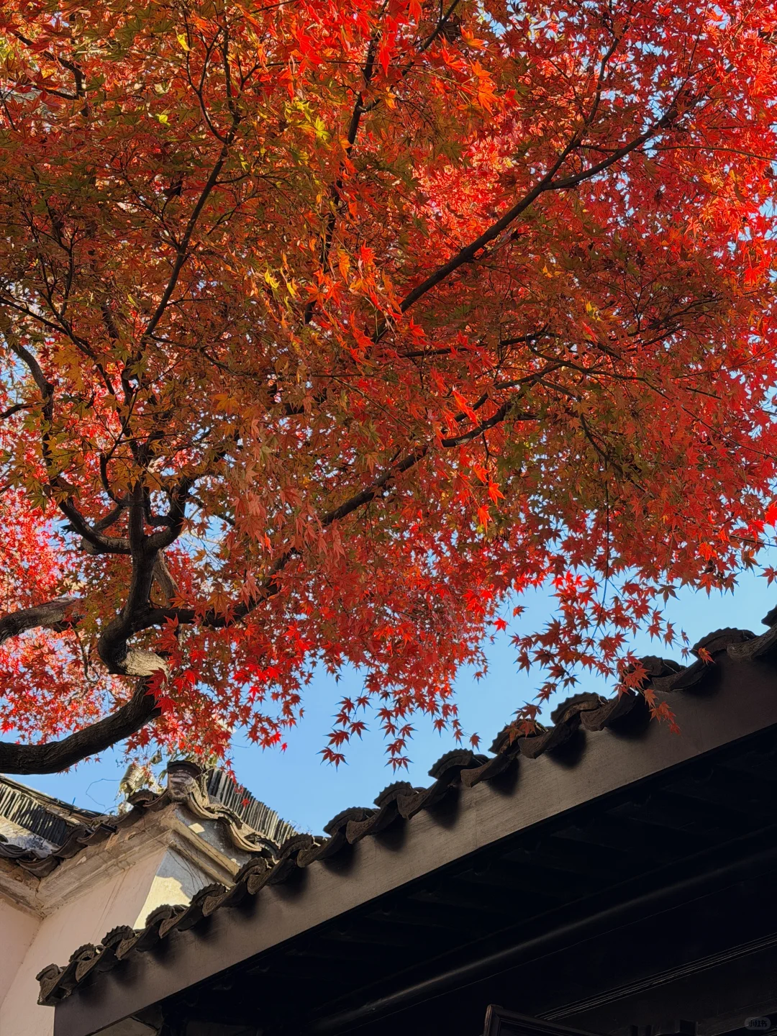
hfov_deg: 30.3
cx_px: 388
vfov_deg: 39.7
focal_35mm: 48
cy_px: 518
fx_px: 1437
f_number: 1.78
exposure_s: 1/962
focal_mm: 6.76
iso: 100
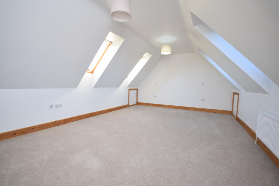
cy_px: 93
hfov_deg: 100.4
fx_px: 116
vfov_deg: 77.3
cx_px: 140
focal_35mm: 15
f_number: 5
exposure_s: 1/100
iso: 400
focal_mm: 10
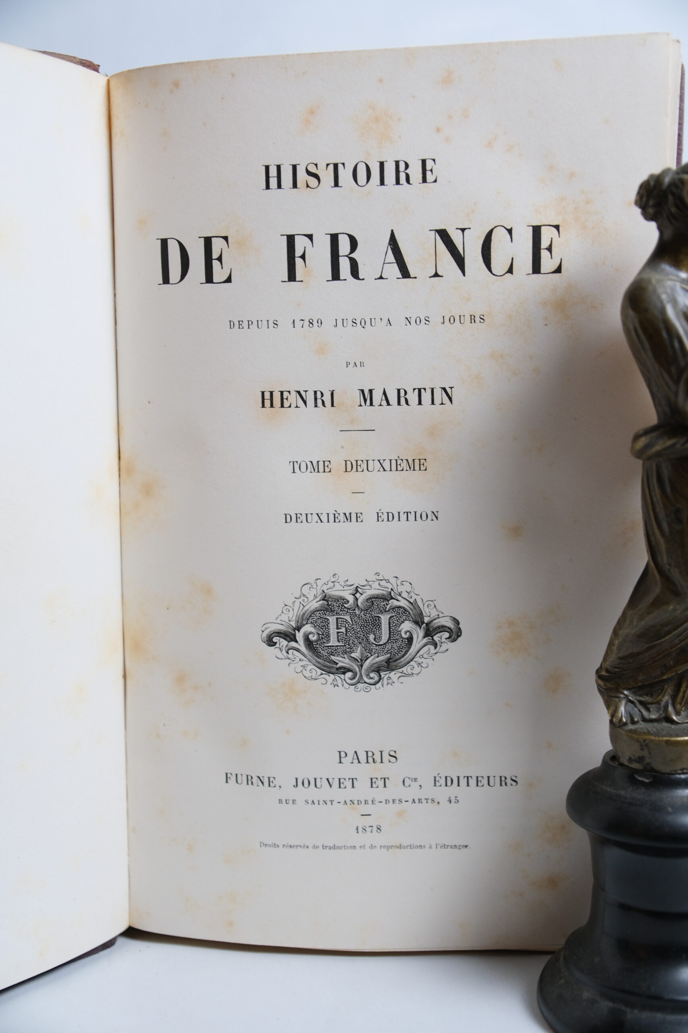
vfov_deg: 50.7
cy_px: 516
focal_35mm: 38
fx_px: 1089
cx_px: 344
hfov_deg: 35.1
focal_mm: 25.4
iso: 640
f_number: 4
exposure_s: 1/100
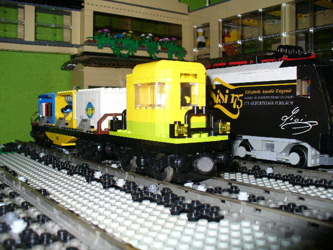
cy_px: 125
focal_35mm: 37
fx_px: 356
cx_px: 166
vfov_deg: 38.7
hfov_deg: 50.1
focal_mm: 6.1
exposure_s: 1/30
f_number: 2.8
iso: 80
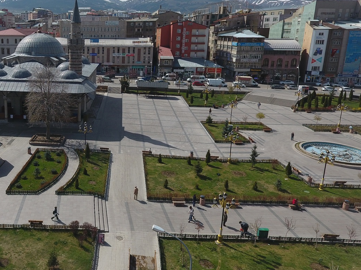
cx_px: 82
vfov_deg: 45.1
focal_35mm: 31
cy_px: 105
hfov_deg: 55.0
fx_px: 323
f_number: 2.8
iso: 100
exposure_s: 1/1135
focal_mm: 3.61
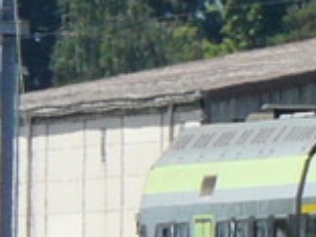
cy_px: 51
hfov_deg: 1.0
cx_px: 750
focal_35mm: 1898
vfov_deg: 0.8
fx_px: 17313
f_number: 5.6
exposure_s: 1/400
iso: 100
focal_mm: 48.2
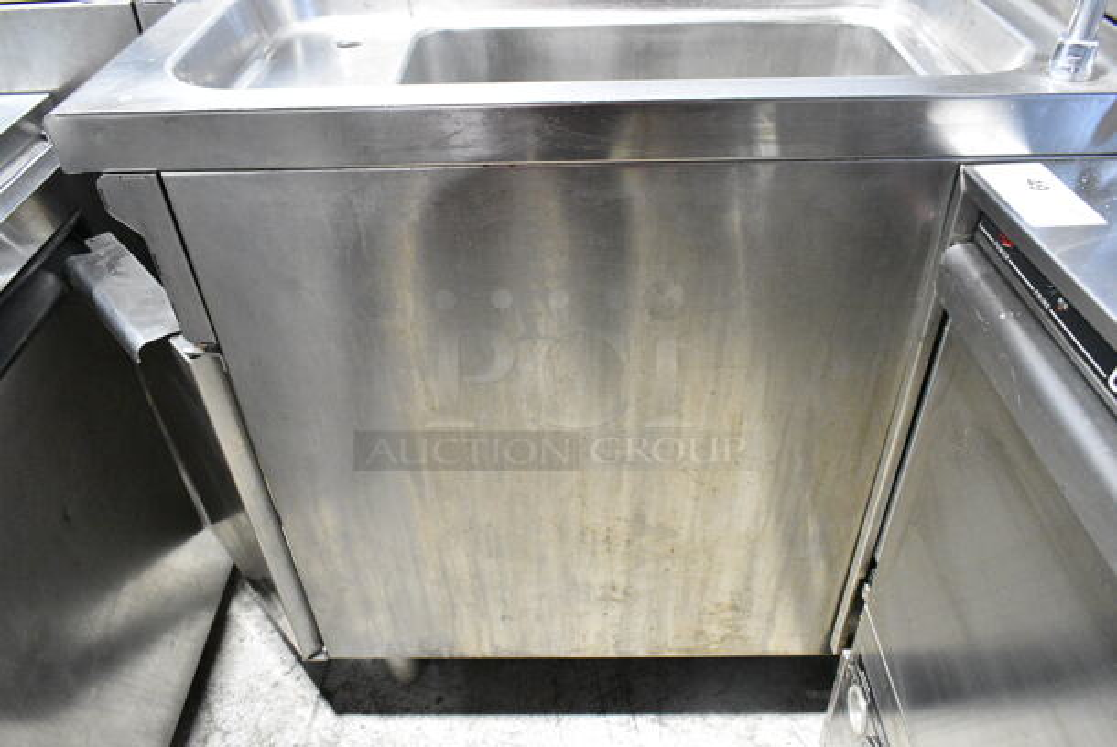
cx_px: 558
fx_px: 839
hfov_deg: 67.3
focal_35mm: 27
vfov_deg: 48.0
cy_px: 374
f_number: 6.3
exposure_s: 1/100
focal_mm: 18
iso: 6400
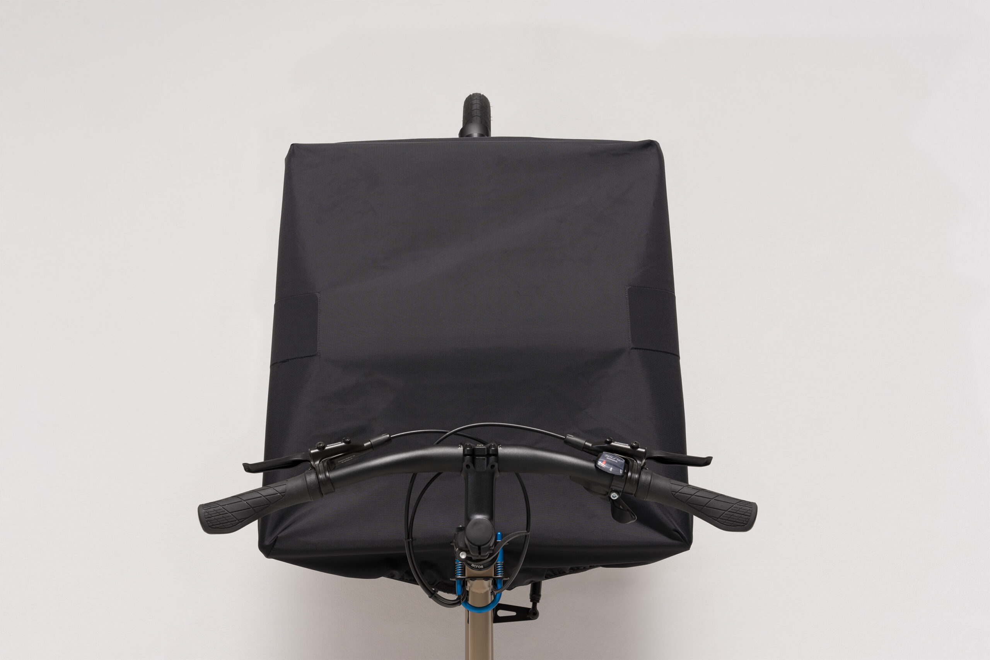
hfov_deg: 48.8
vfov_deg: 33.6
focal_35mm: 40
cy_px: 330
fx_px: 1092
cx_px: 495
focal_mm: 39.7
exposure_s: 1/100
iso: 100
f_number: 11
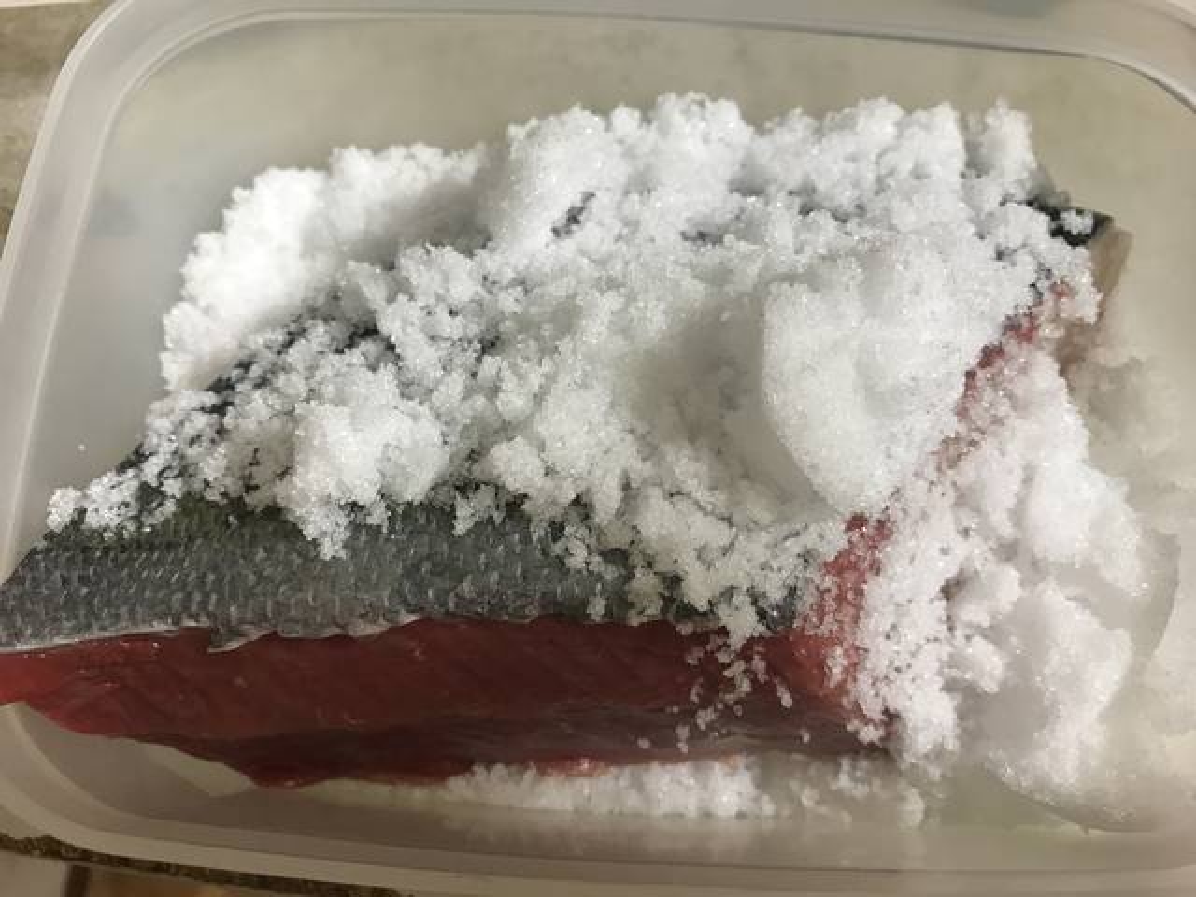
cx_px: 598
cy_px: 448
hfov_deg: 63.4
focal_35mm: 28
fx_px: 967
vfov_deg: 49.7
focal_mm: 3.99
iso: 32
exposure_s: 1/24
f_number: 1.8
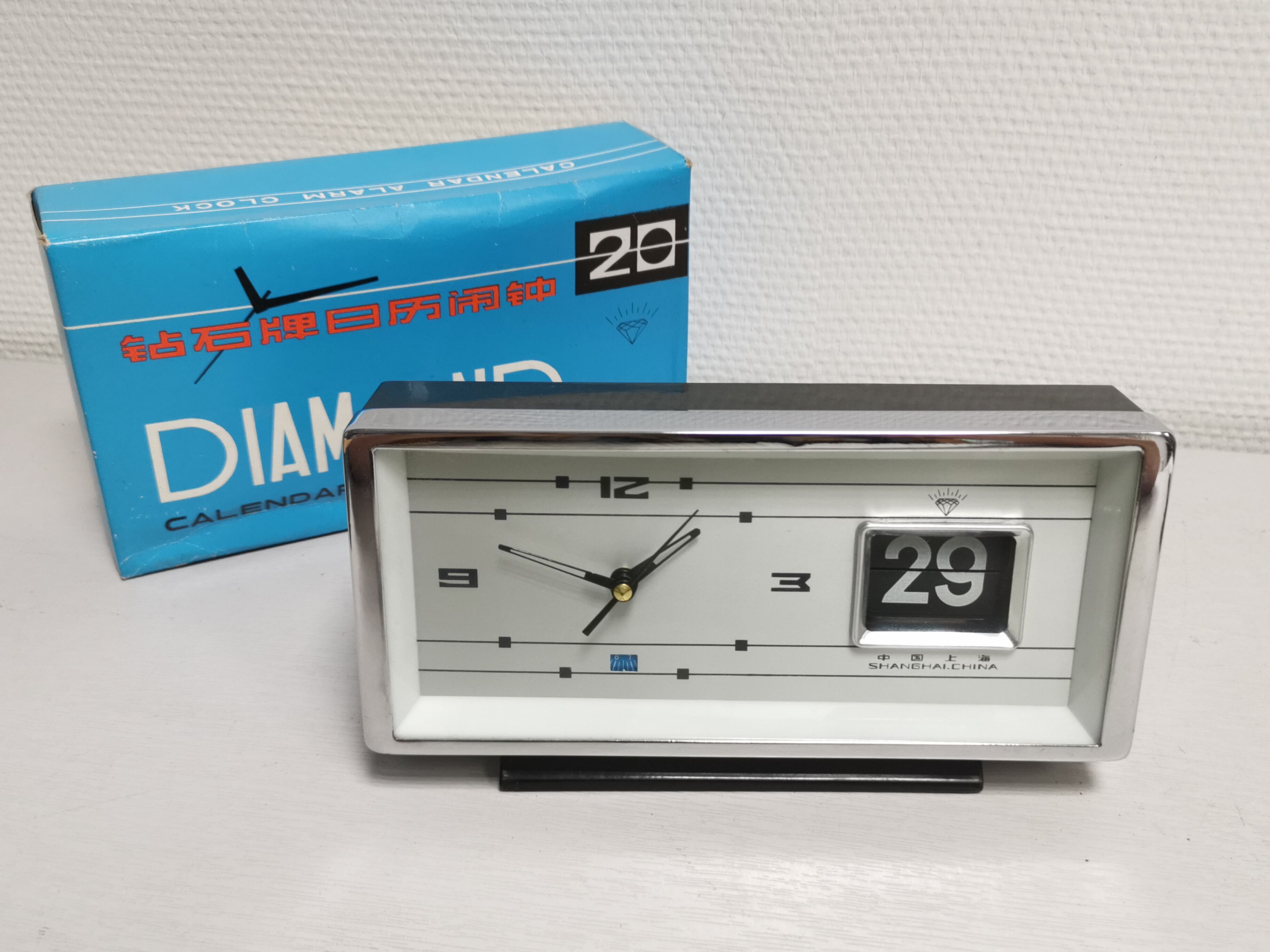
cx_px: 635
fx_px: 1284
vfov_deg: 40.7
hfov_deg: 52.6
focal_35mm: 35
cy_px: 476
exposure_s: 1/50
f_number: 1.8
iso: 125
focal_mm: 5.58
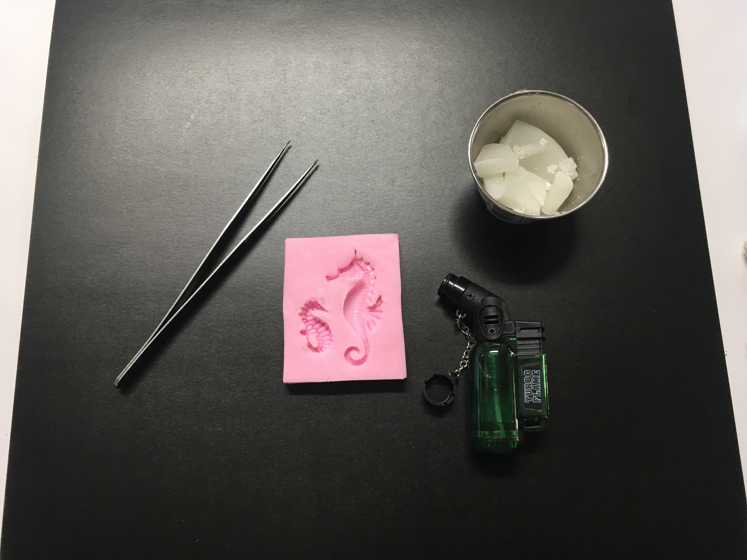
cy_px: 280
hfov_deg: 61.7
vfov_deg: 48.2
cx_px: 374
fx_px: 626
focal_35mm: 29
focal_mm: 4.15
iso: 80
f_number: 2.2
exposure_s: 1/30
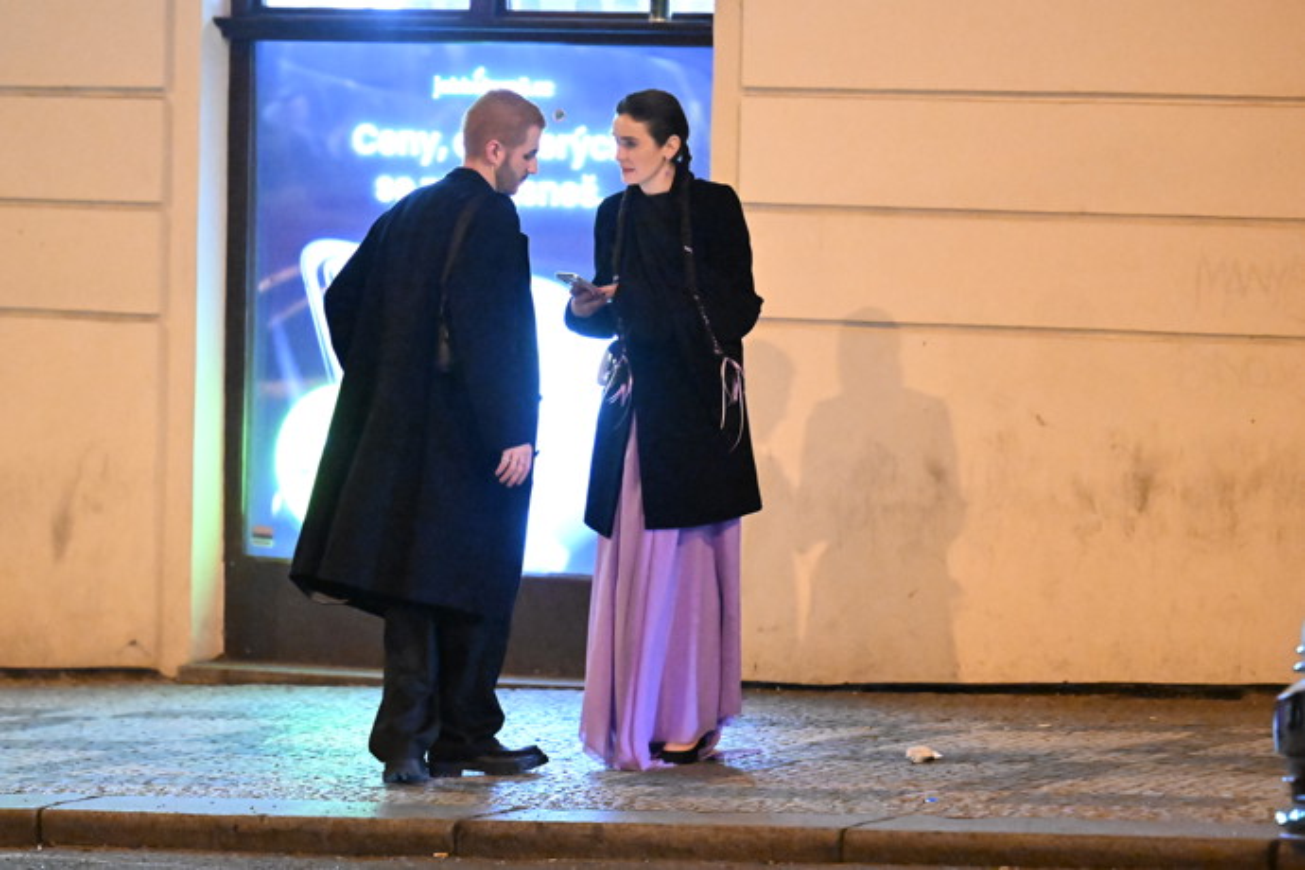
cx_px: 652
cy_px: 435
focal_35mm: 202
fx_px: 7322
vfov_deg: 6.8
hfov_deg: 10.2
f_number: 2.8
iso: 20000
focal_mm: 135
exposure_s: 1/100
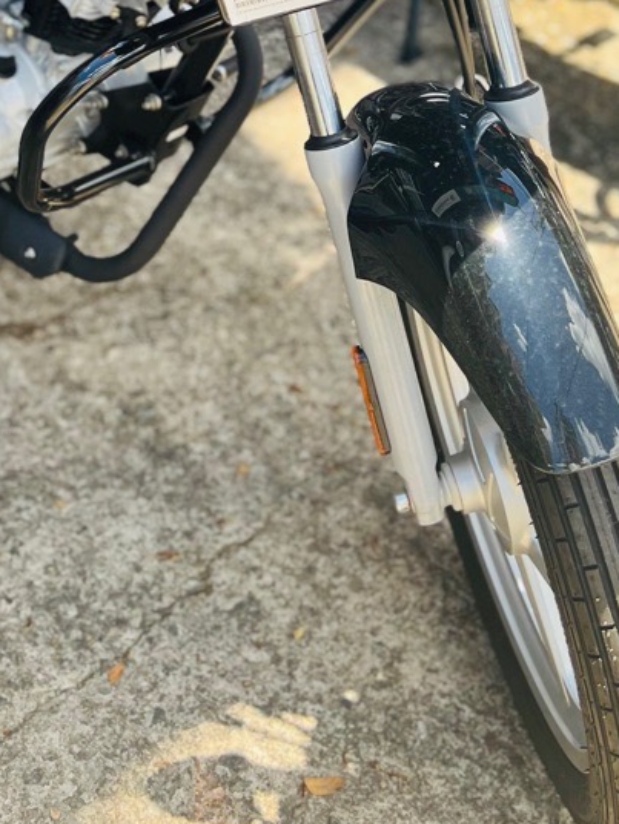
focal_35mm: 62
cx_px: 195
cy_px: -57
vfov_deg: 28.6
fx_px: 1478
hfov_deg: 23.5
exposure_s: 1/696
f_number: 1.5
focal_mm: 5.7
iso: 50
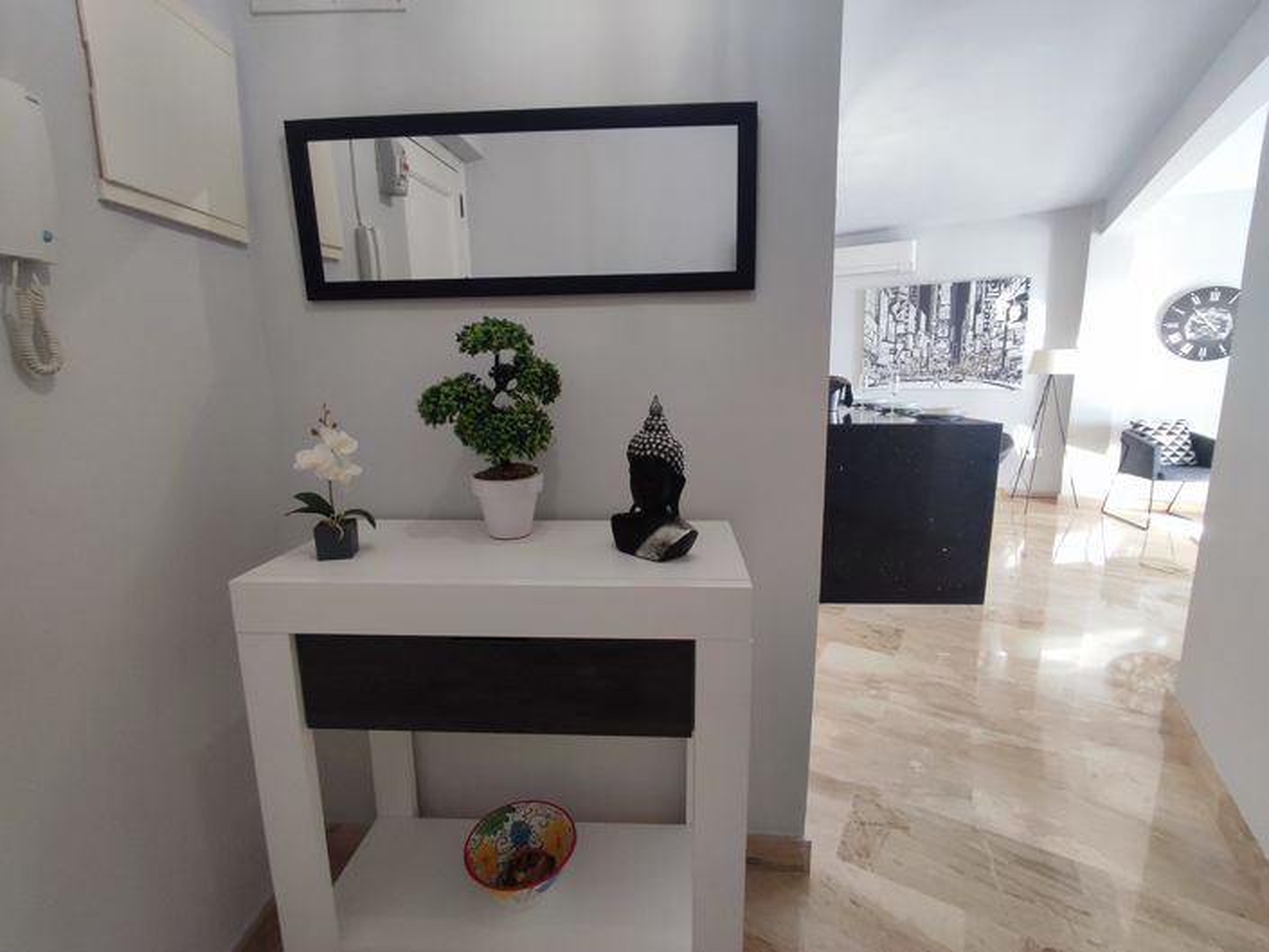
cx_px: 634
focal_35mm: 16
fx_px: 587
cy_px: 476
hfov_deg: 94.5
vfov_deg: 78.1
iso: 92
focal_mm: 1.65
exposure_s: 1/50
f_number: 2.2
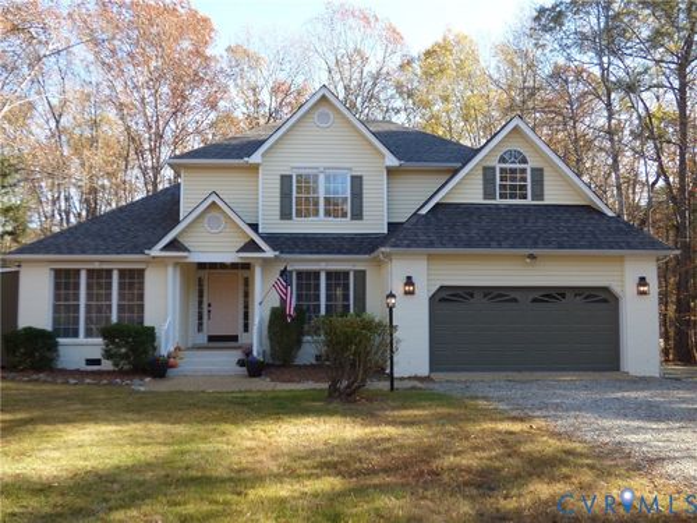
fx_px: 644
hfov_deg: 56.8
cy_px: 262
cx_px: 348
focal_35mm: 32
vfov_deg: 44.2
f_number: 3.3
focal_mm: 5.53
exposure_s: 1/160
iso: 100
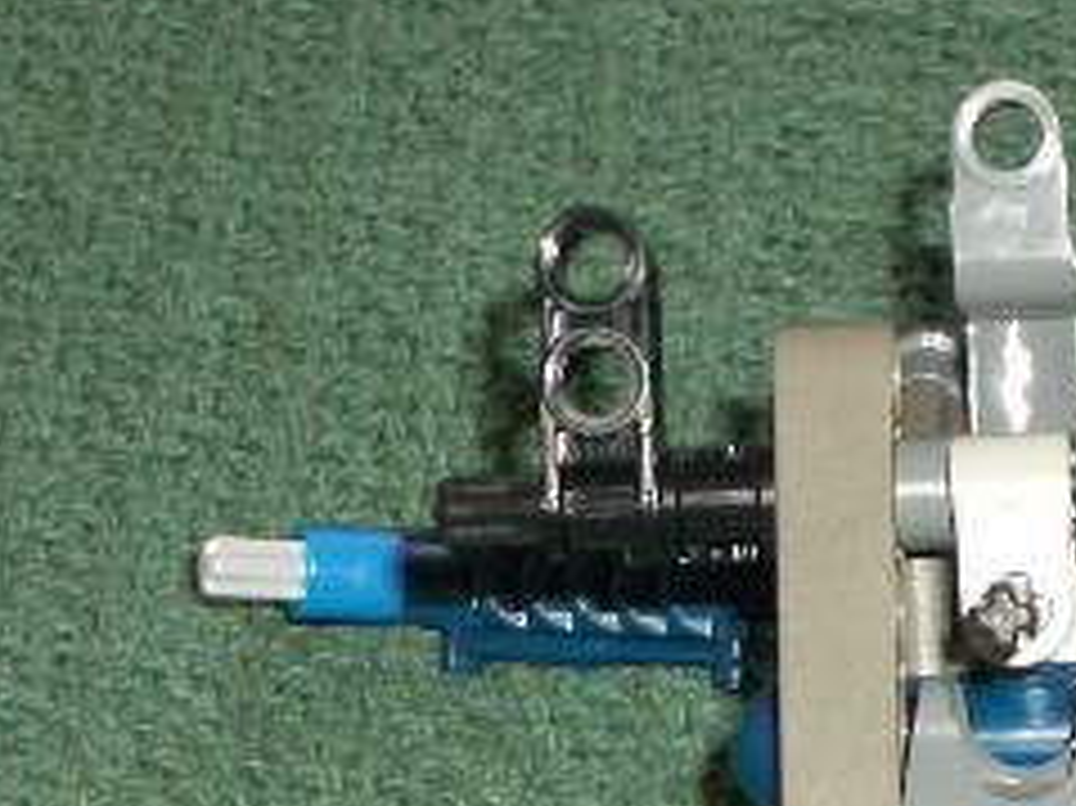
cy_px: 806
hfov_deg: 10.0
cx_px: 882
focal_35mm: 198
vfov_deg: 7.5
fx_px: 6152
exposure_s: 1/60
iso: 100
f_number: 3.9
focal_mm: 12.2
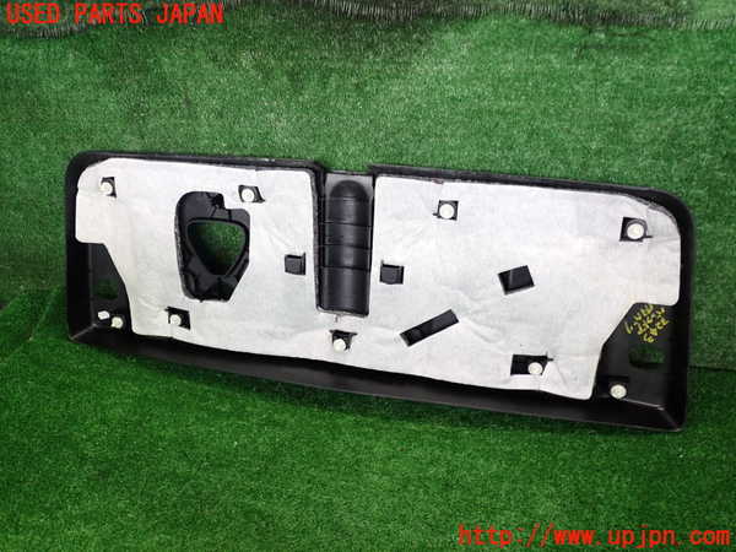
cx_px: 368
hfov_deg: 60.0
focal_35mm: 30
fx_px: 638
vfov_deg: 46.8
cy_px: 276
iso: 200
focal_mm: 5.4
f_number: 2.3
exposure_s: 1/40
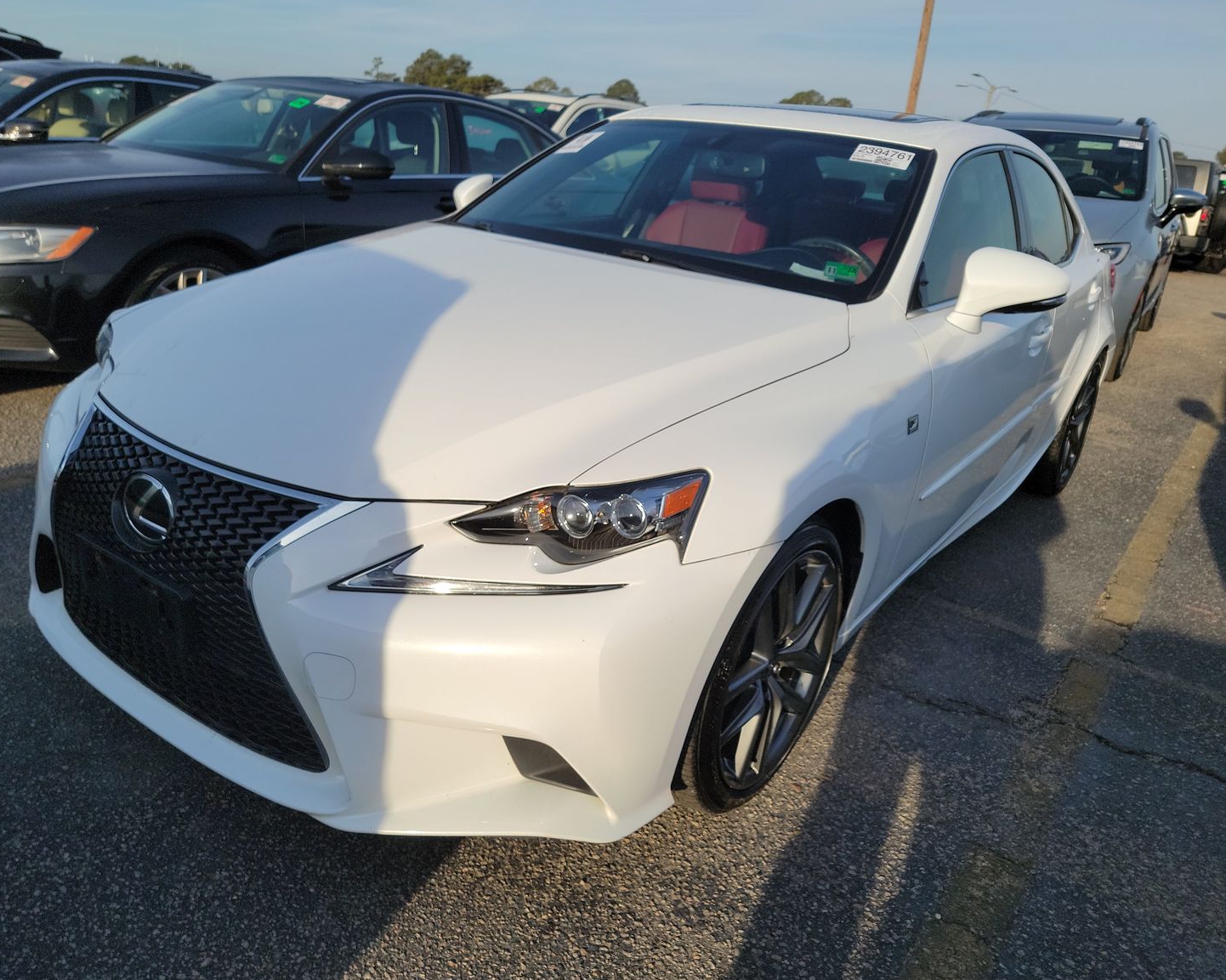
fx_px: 943
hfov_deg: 66.0
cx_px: 593
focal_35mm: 26
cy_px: 501
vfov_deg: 54.9
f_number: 1.8
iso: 50
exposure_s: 1/1027
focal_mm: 6.7
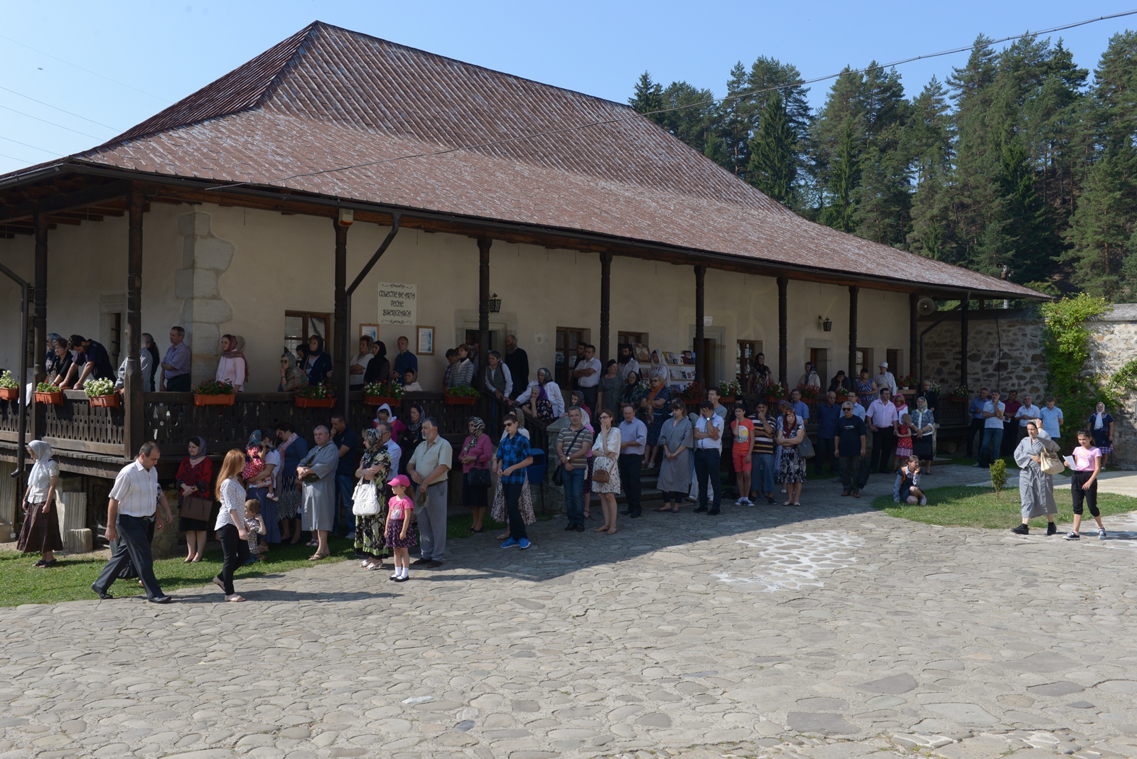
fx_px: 1137
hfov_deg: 53.1
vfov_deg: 36.9
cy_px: 380
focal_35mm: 36
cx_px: 568
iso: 320
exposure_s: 1/400
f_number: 10
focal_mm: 36
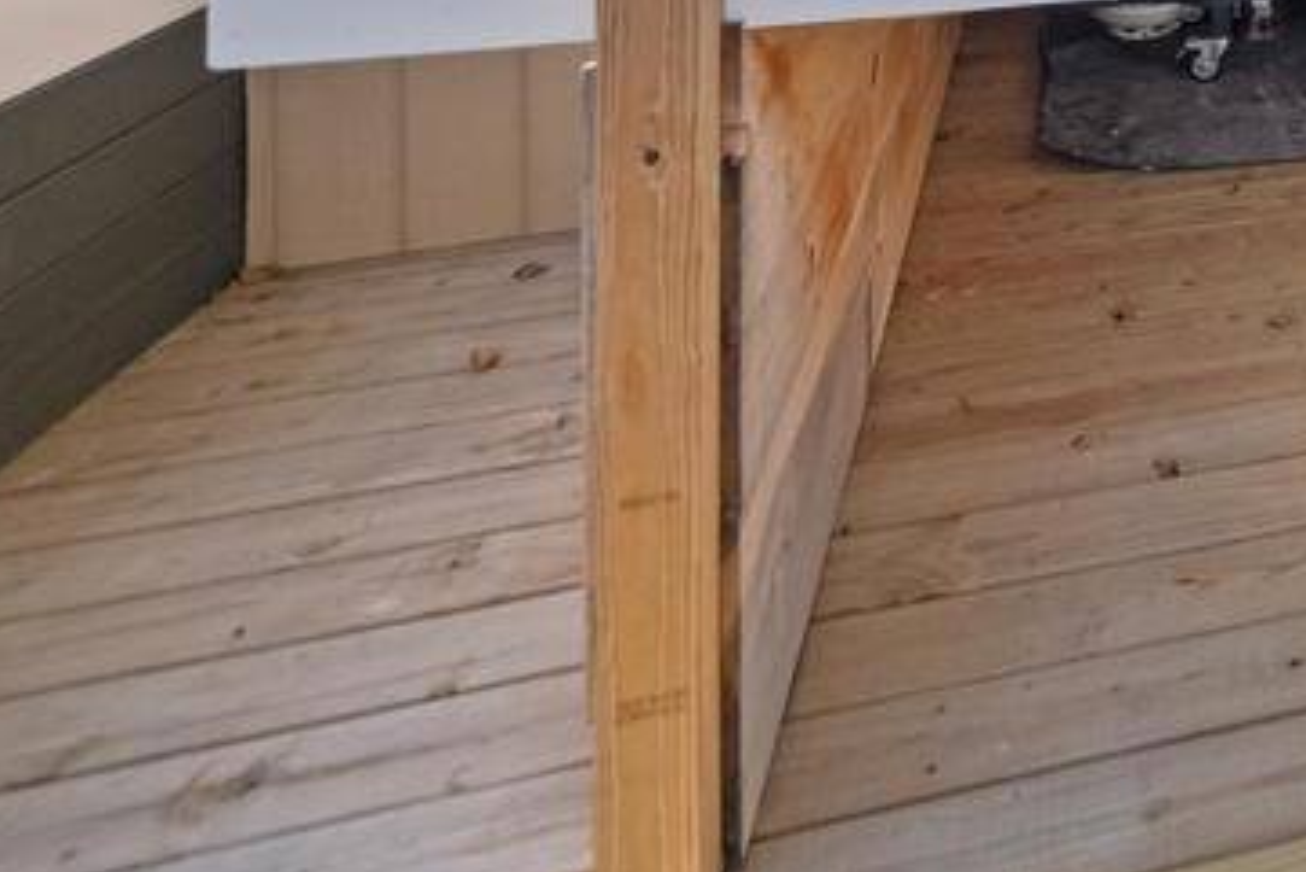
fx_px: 1234
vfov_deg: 29.8
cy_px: -302
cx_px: 1407
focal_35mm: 34
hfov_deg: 44.1
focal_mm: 8
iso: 640
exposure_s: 1/1800
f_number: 4.5
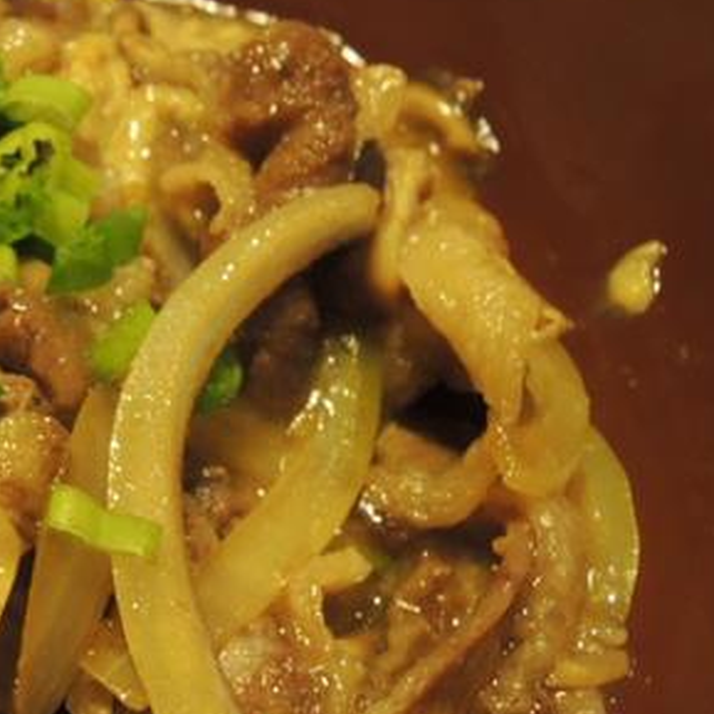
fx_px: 1097
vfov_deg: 35.7
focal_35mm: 47
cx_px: -47
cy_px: 477
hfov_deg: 32.3
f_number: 2.5
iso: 640
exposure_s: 1/8
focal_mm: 4.3
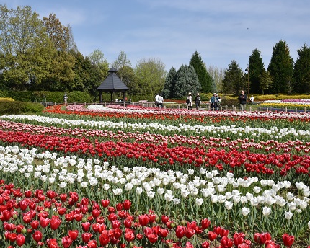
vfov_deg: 34.8
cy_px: 107
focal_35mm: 43
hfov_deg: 42.9
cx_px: 157
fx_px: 395
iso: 400
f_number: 22
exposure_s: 1/125
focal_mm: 32
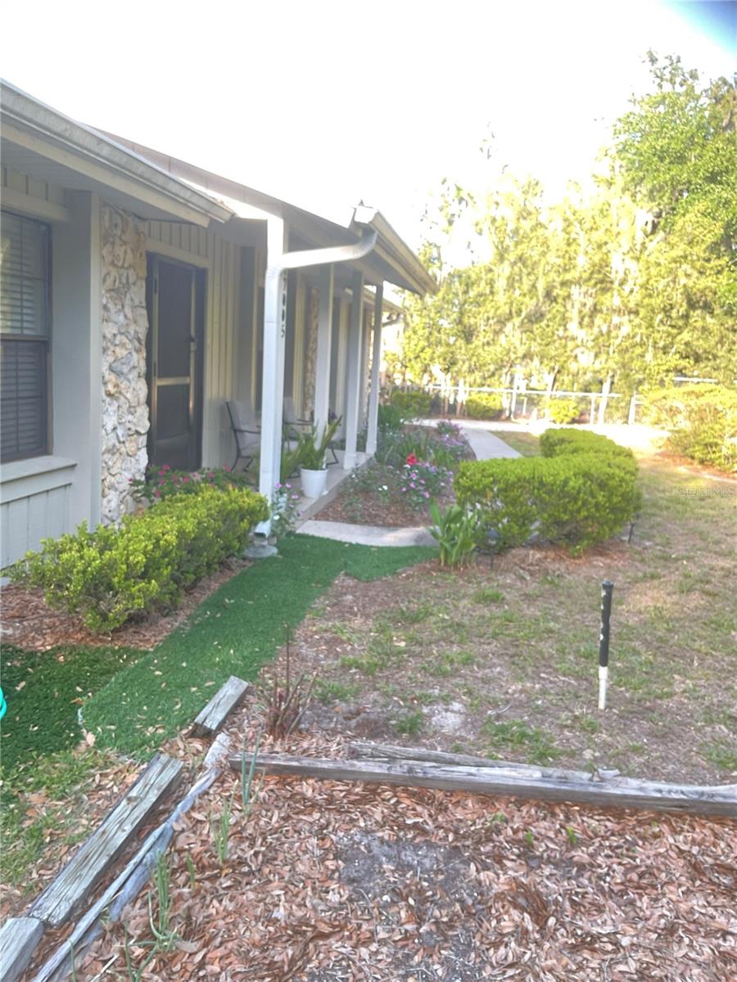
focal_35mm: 29
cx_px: 368
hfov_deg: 48.2
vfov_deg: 61.7
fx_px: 823
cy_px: 491
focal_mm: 3
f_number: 1.8
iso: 50
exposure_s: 1/60
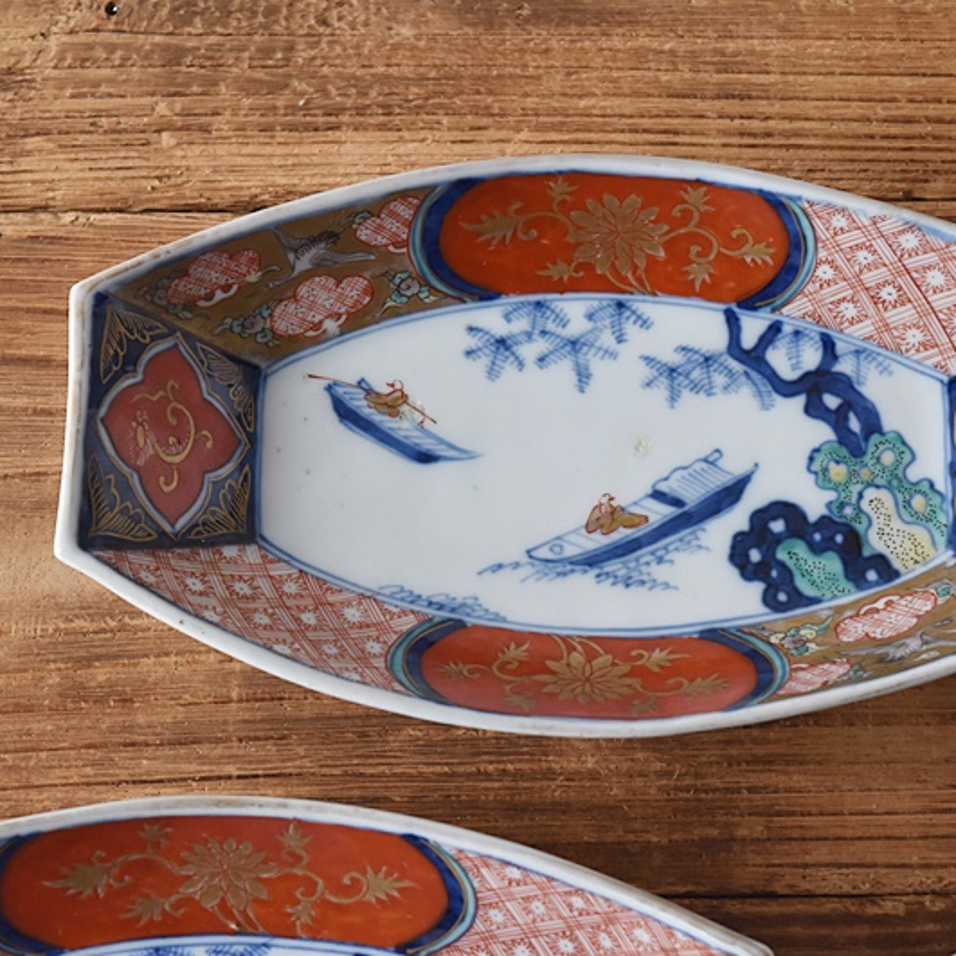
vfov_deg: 16.5
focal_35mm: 106
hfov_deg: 16.5
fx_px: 3301
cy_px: 478
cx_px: 573
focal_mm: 55
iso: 800
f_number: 5.6
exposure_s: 1/20
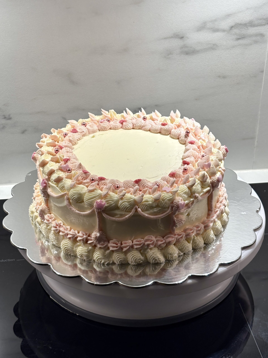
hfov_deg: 28.0
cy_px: 179
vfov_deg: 36.8
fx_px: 537
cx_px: 134
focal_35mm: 52
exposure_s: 1/83
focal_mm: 5.96
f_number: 1.6
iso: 100
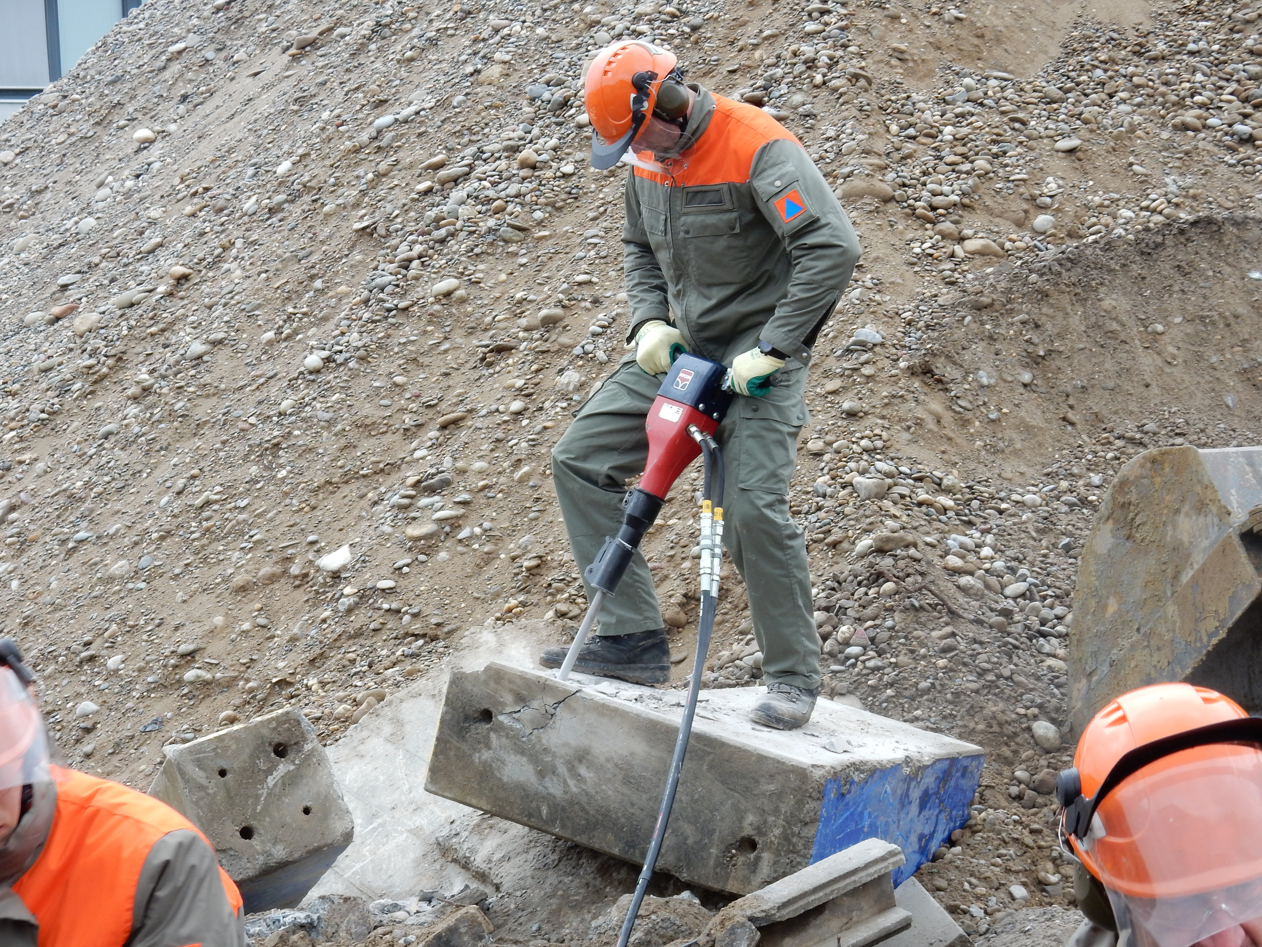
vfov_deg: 14.9
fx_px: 3609
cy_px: 474
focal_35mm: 99
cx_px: 631
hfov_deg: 19.8
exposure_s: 1/60
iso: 125
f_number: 5.3
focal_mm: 17.6
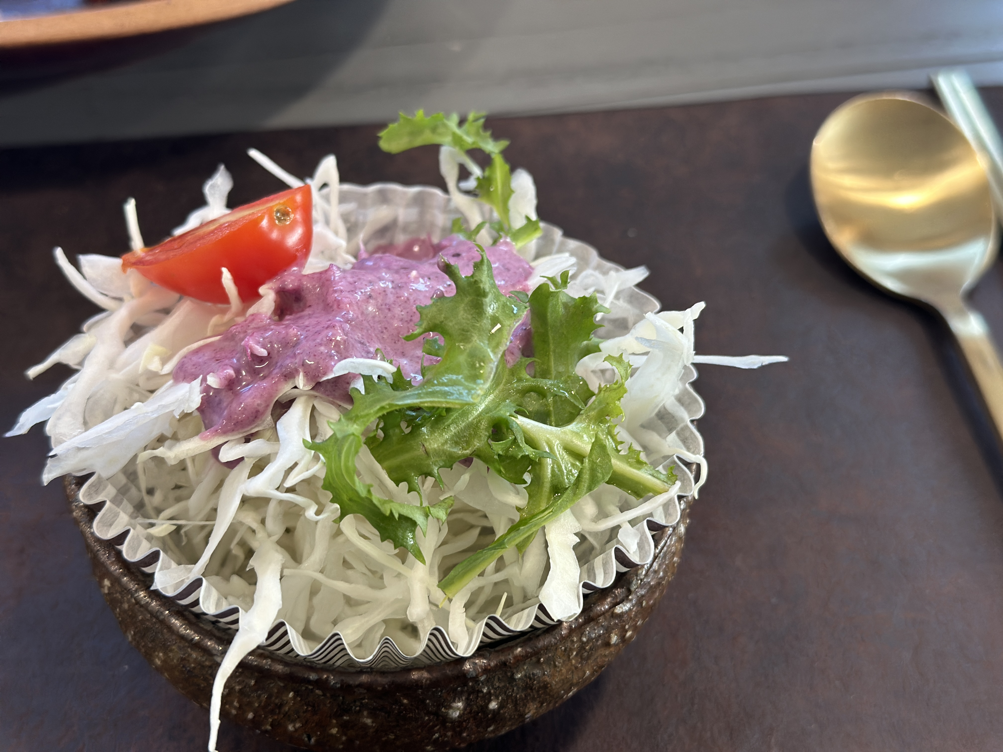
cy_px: 376
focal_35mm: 48
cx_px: 502
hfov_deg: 39.7
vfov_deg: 30.3
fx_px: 1391
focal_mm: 6.86
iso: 125
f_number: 1.78
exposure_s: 1/60
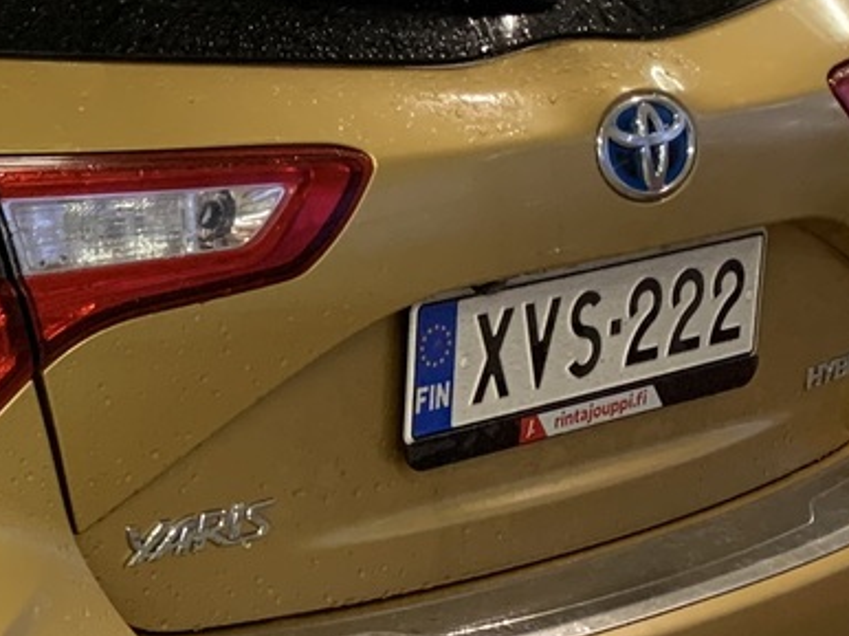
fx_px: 2378
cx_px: -297
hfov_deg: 18.6
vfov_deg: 15.2
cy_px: 431
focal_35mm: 97
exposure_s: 1/50
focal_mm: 4.25
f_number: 1.8
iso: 200
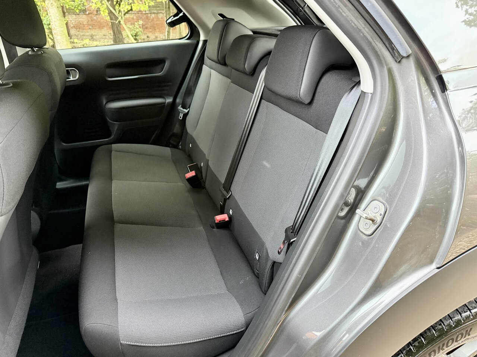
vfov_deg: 56.8
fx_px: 331
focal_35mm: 24
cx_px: 238
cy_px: 178
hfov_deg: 71.6
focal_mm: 6.76
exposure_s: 1/59
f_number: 1.78
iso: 800
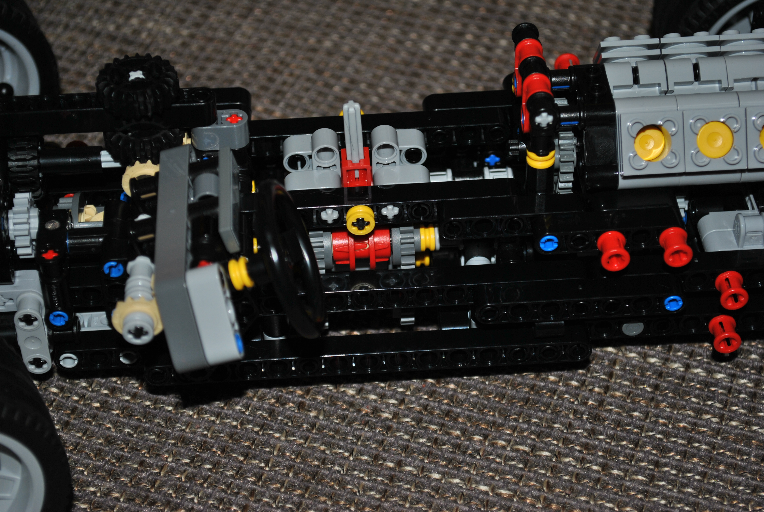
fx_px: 1753
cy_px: 256
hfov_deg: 24.6
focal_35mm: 82
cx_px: 382
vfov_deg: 16.6
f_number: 5.6
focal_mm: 55
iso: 100
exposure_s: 1/125
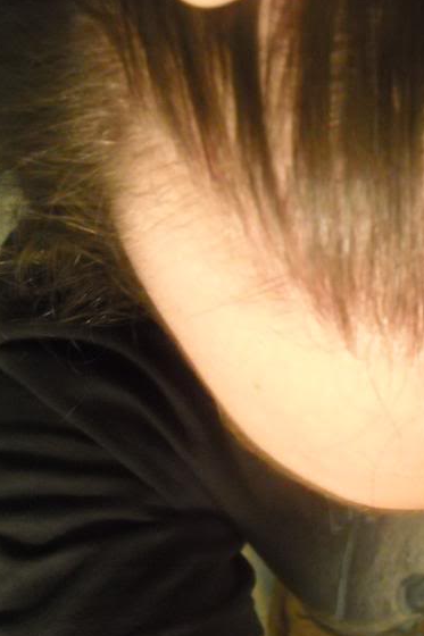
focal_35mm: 52
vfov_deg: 38.2
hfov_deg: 25.6
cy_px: 337
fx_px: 919
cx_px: 321
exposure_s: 1/45
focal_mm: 5.7
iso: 800
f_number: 2.8
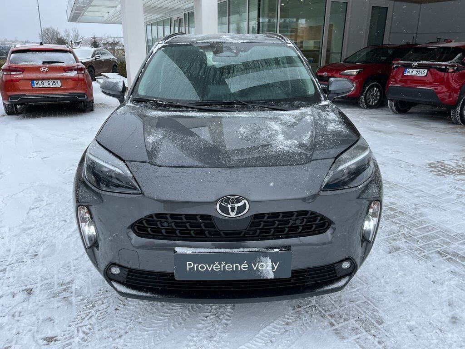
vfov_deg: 53.1
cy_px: 174
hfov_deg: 67.3
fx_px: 349
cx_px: 232
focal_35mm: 26
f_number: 1.6
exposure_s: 1/858
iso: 50
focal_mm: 5.1
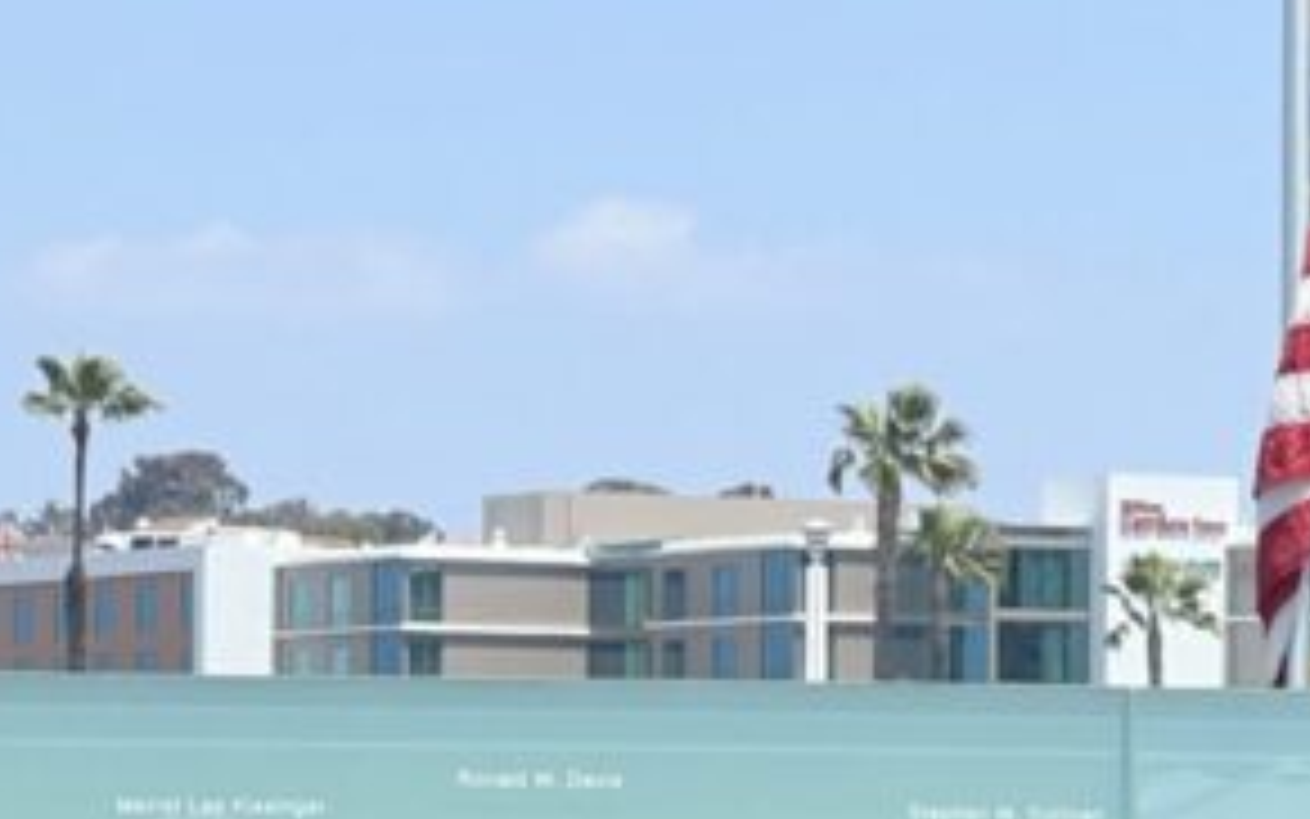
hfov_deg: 7.8
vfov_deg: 4.9
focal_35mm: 269
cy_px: 1184
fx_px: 9606
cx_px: 914
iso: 32
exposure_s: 1/727
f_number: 2.8
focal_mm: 9
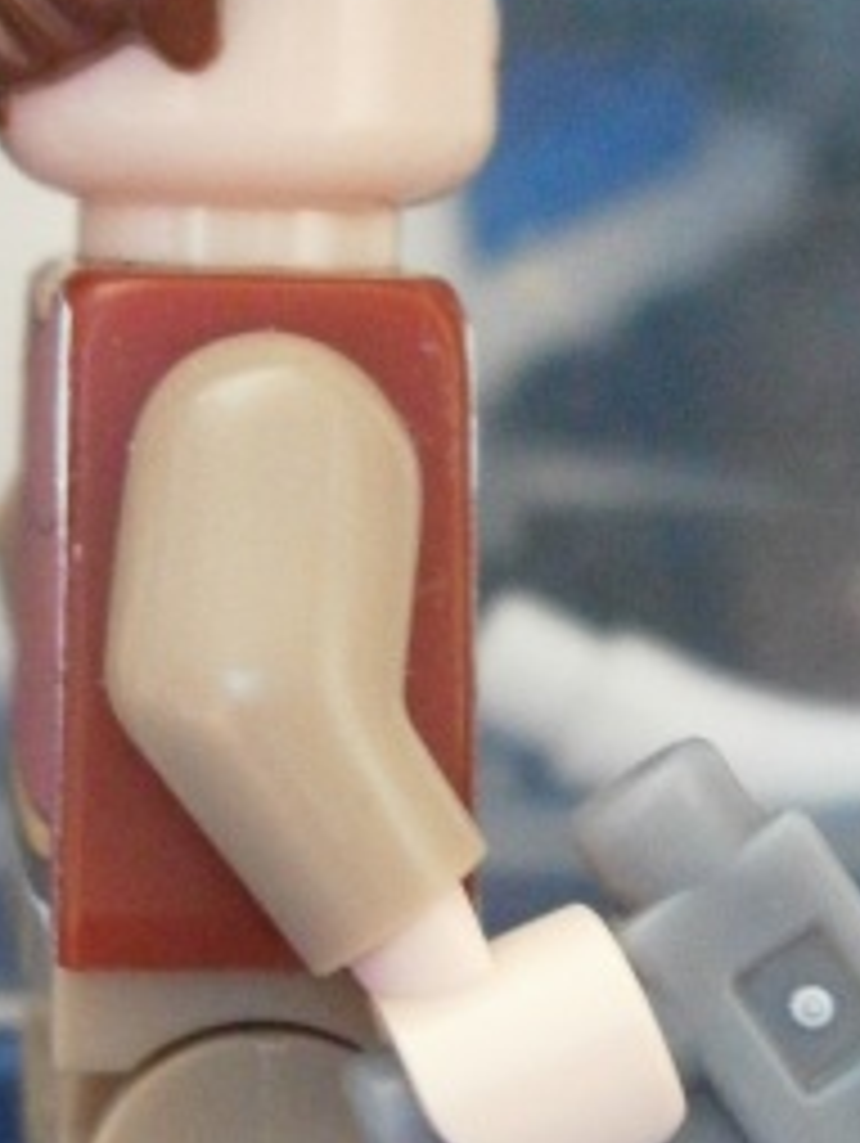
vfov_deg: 17.7
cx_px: 459
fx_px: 3671
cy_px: 702
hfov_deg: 13.4
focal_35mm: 111
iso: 1000
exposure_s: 1/15
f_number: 3.4
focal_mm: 8.3
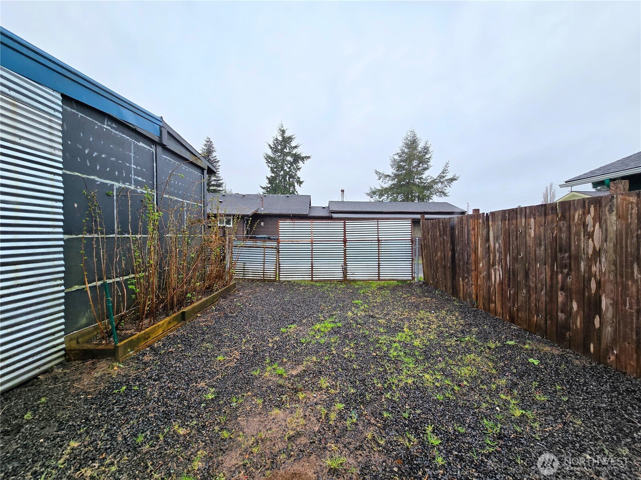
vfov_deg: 89.9
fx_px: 241
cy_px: 240
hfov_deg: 106.2
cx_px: 320
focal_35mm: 13
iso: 50
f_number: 2.2
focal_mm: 2.2
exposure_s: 1/465
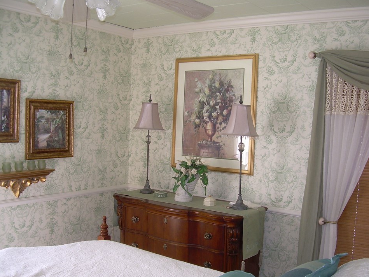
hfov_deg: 45.7
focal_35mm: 41
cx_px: 196
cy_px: 138
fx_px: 437
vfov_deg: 35.1
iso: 50
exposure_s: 1/30
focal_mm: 6.3
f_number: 2.8
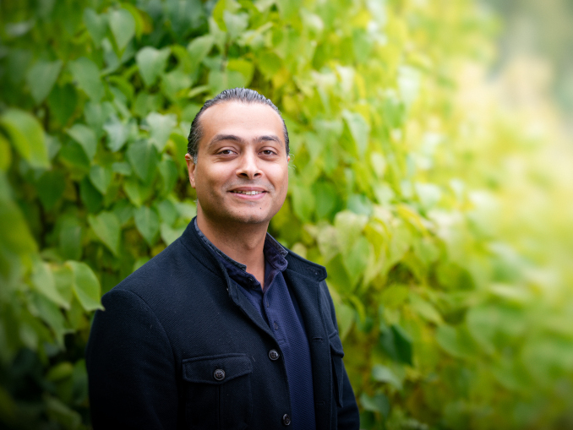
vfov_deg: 15.1
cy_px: 215
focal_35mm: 98
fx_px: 1623
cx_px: 275
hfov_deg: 20.0
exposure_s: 1/250
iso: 100
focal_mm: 90
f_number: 2.8
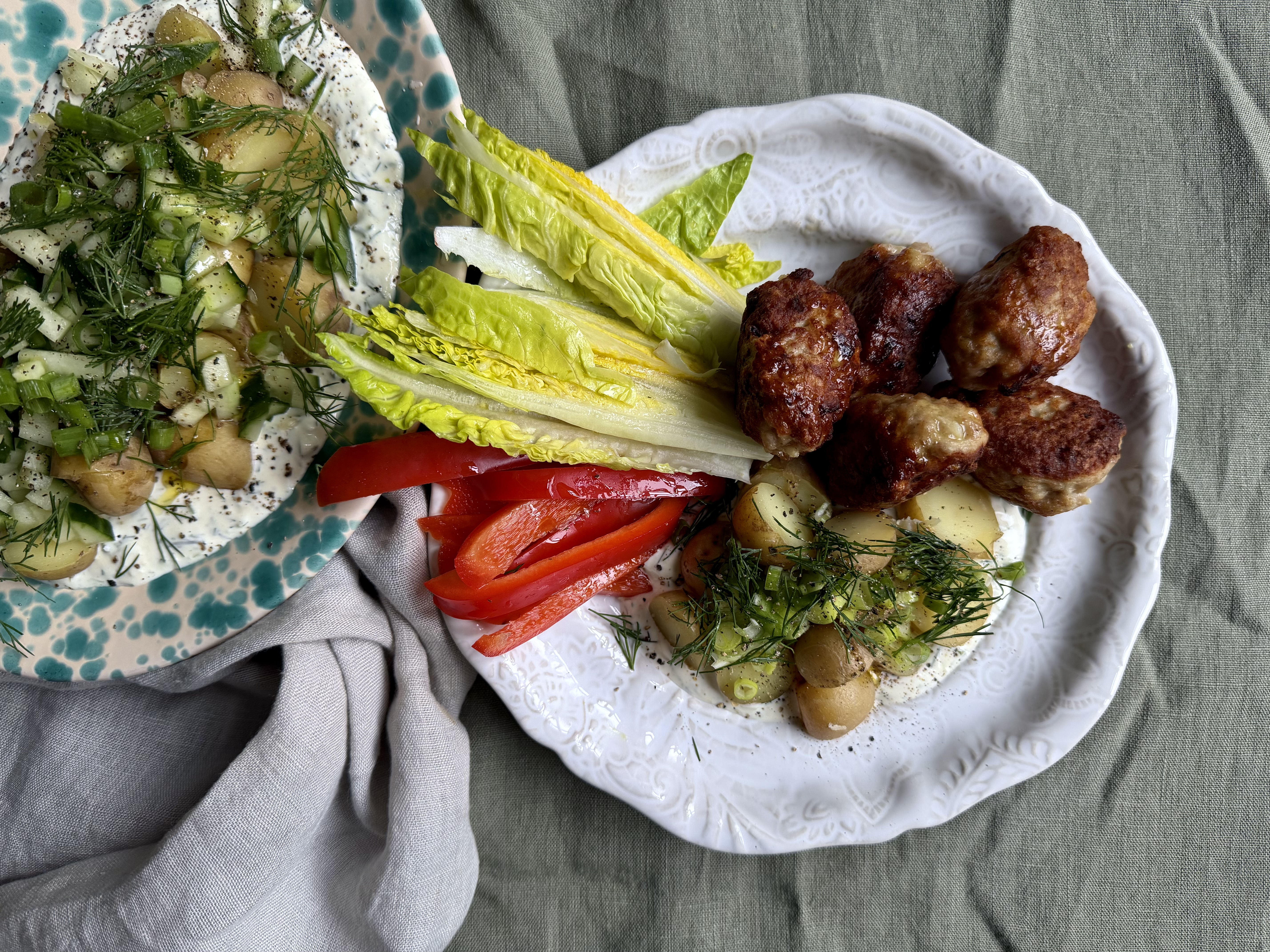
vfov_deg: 56.8
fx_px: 881
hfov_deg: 71.6
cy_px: 476
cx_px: 635
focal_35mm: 24
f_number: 1.78
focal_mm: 6.76
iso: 160
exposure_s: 1/121
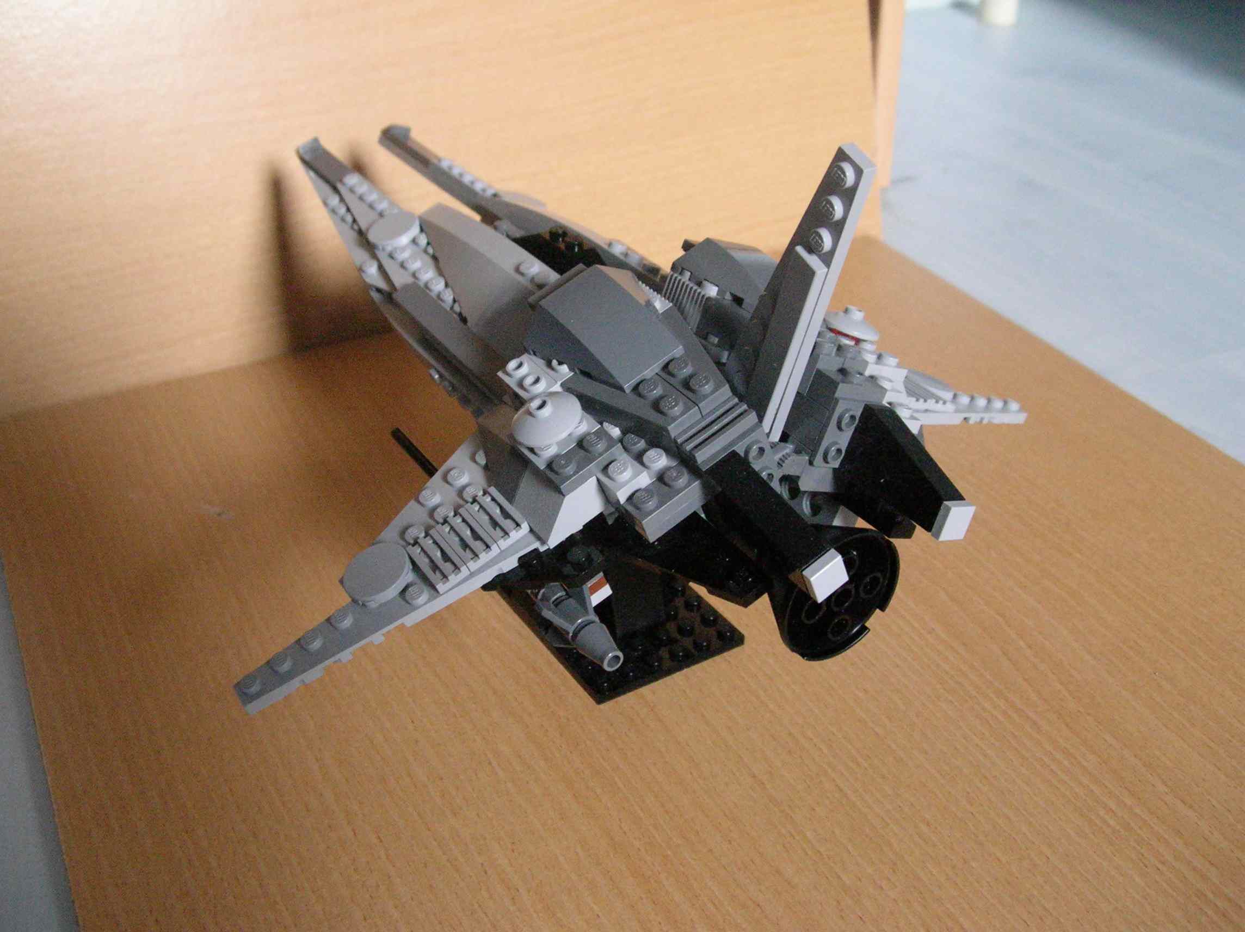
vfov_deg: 39.6
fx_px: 1294
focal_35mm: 36
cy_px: 466
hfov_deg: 51.4
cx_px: 622
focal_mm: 6
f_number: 2.7
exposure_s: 1/30
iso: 300
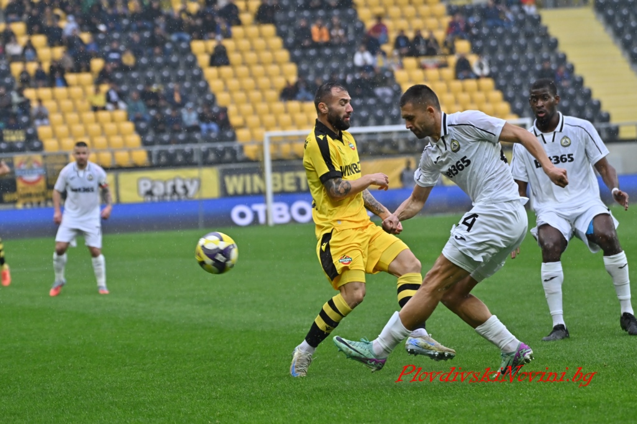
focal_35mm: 230
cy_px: 212
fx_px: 4066
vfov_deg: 6.0
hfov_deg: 9.0
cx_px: 318
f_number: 6.3
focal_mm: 230
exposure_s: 1/1250
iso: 1400
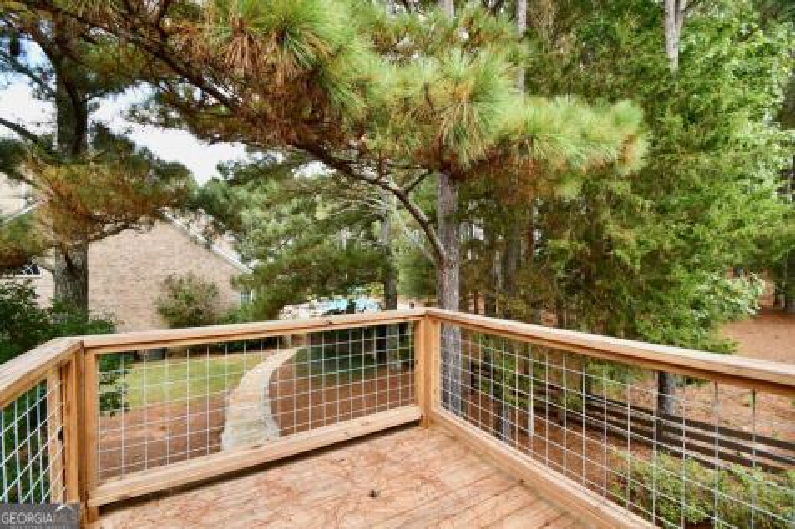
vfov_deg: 77.3
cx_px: 398
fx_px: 331
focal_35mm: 15
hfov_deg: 100.4
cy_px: 264
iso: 200
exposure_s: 1/100
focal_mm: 10
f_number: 5
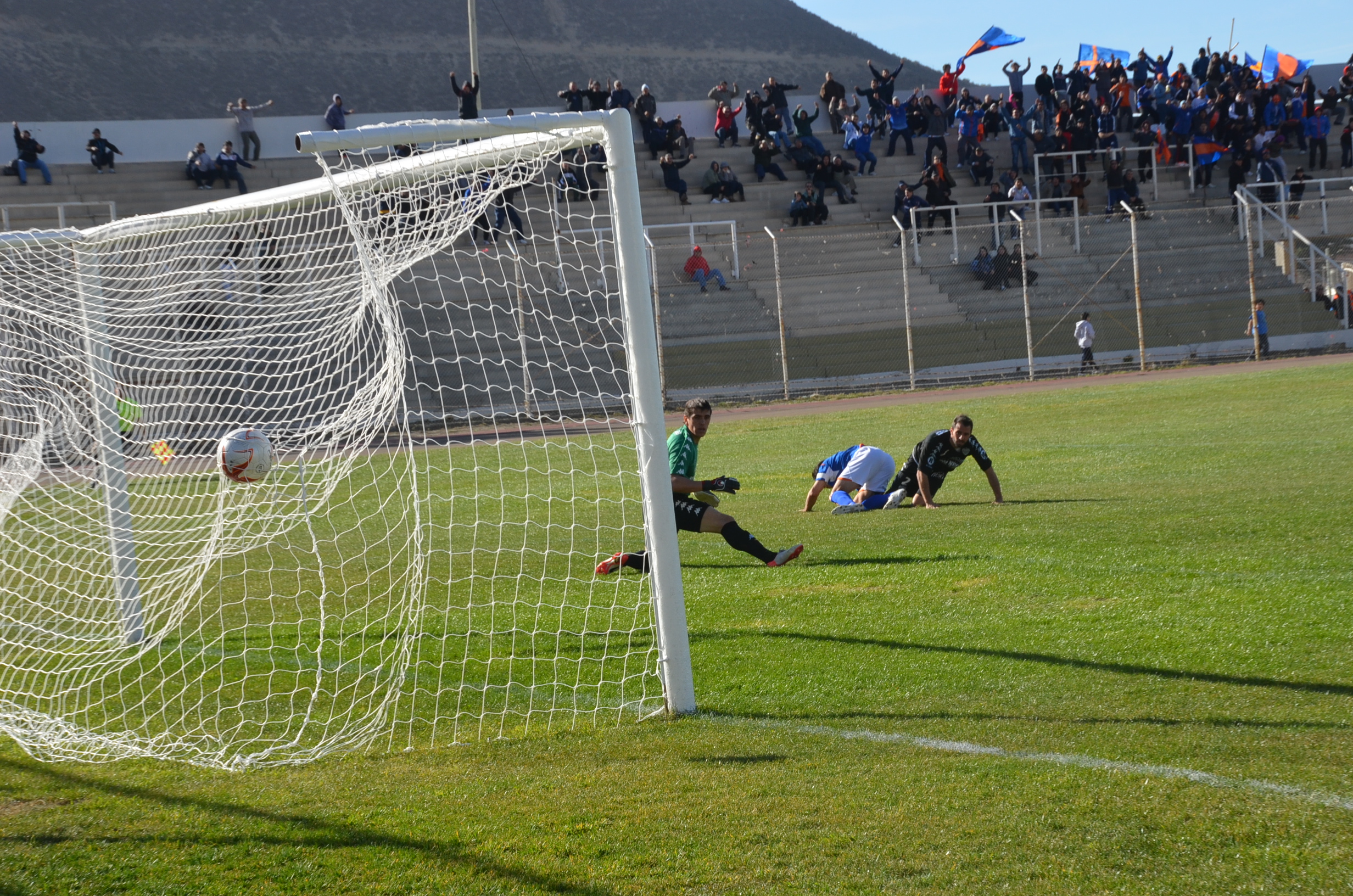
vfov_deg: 17.4
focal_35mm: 78
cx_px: 676
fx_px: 2925
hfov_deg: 26.0
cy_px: 448
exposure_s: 1/500
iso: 400
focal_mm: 52
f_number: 11
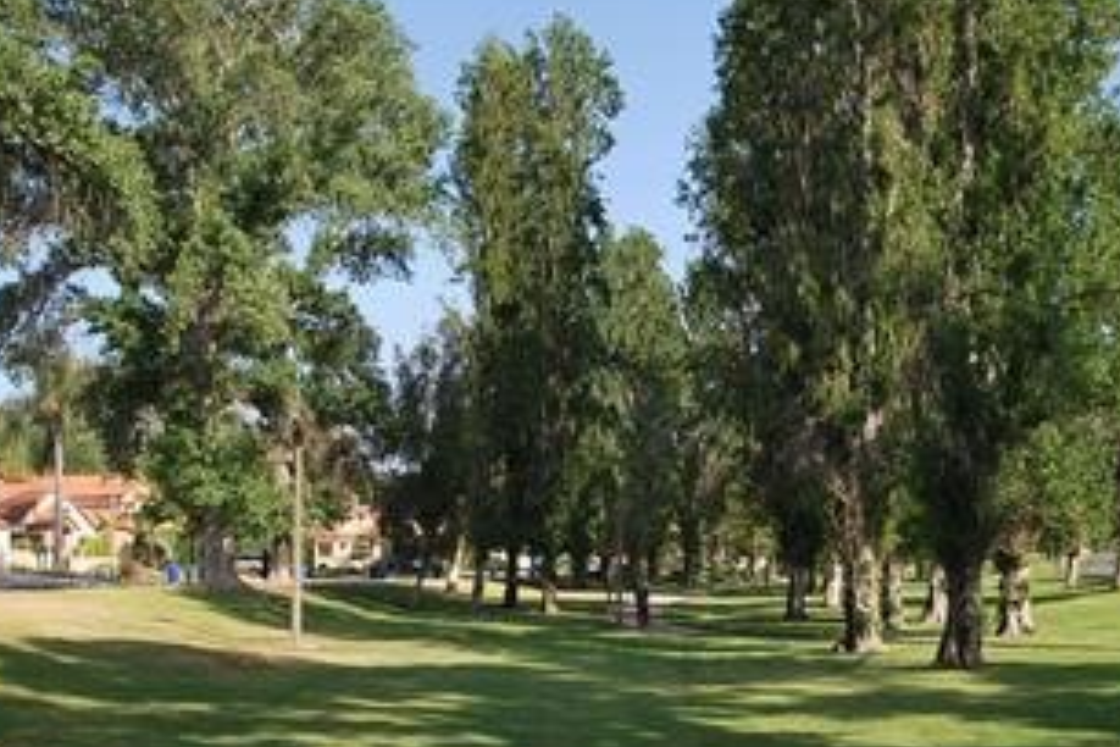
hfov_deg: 37.4
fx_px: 1649
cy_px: 527
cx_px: 652
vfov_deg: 25.3
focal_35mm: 53
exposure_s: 1/160
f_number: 6.3
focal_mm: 24
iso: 100
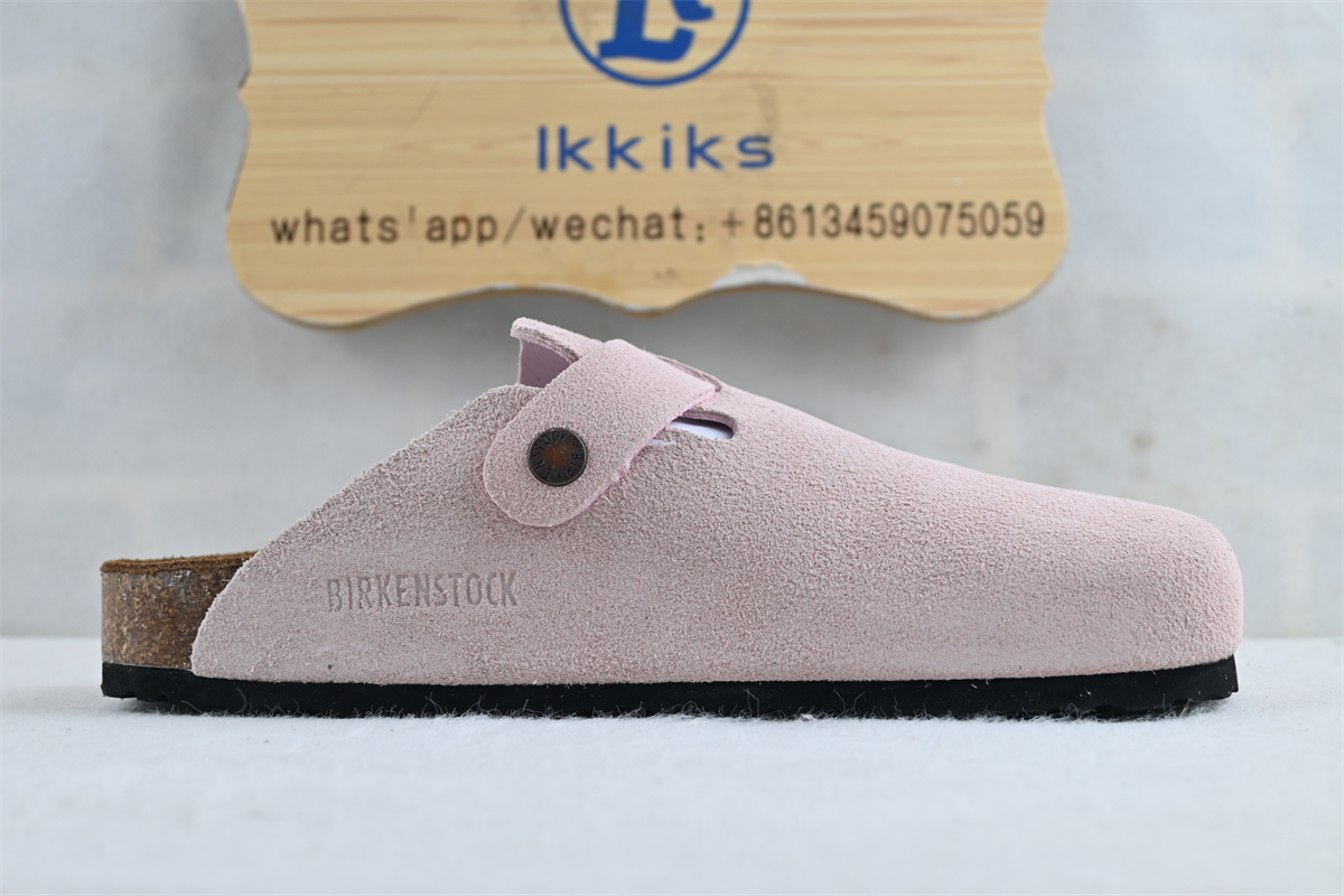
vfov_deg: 29.4
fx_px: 1708
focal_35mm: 46
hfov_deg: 43.0
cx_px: 672
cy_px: 448
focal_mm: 30.5
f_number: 4.8
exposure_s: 1/40
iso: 100
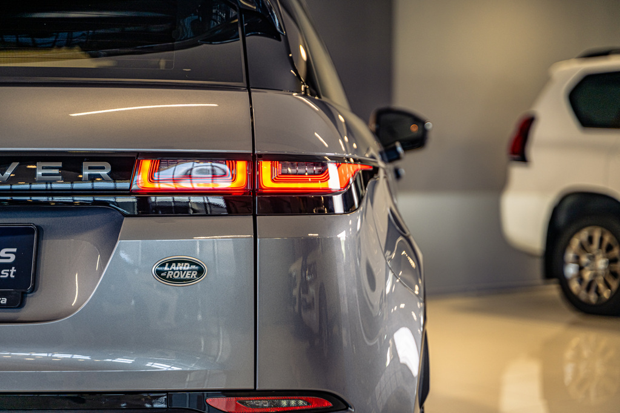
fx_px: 1292
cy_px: 206
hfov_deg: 27.0
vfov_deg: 18.2
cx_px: 310
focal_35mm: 75
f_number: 2.8
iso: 250
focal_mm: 75
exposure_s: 1/160
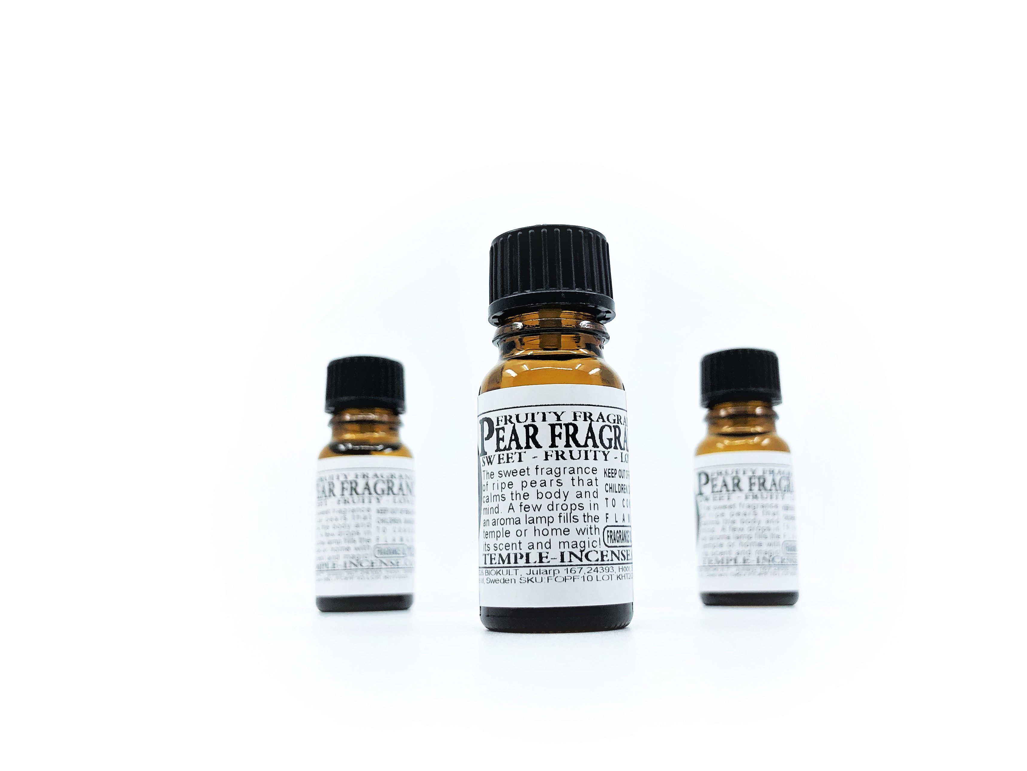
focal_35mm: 33
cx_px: 546
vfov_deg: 42.9
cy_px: 422
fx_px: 979
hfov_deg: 55.3
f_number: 1.8
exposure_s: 1/564
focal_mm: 4
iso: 20
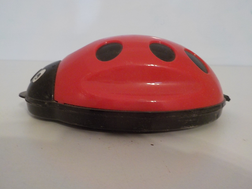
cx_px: 126
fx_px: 218
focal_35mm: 30
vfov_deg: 46.8
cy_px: 94
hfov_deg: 60.0
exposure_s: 1/10
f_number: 3.3
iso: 400
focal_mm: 4.1
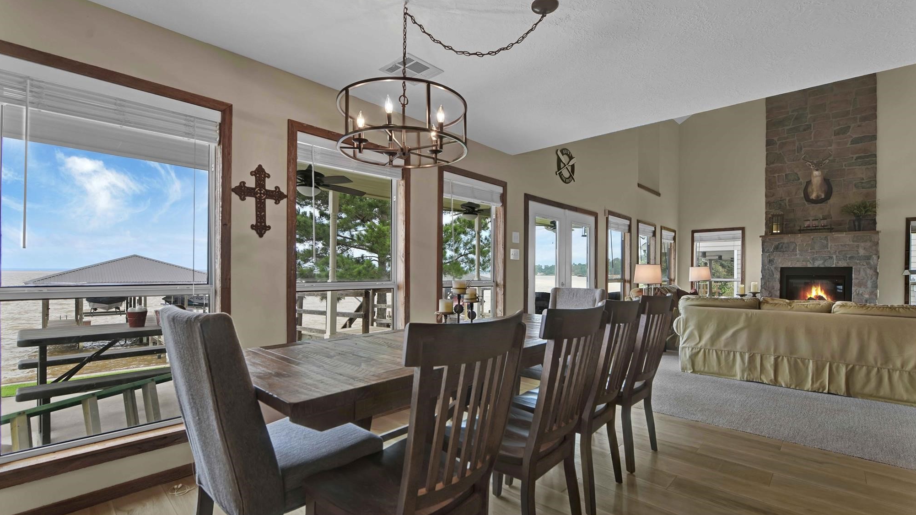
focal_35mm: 15
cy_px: 284
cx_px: 459
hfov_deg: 103.0
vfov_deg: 70.3
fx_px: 364
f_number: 8
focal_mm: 14
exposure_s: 1/40
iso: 100
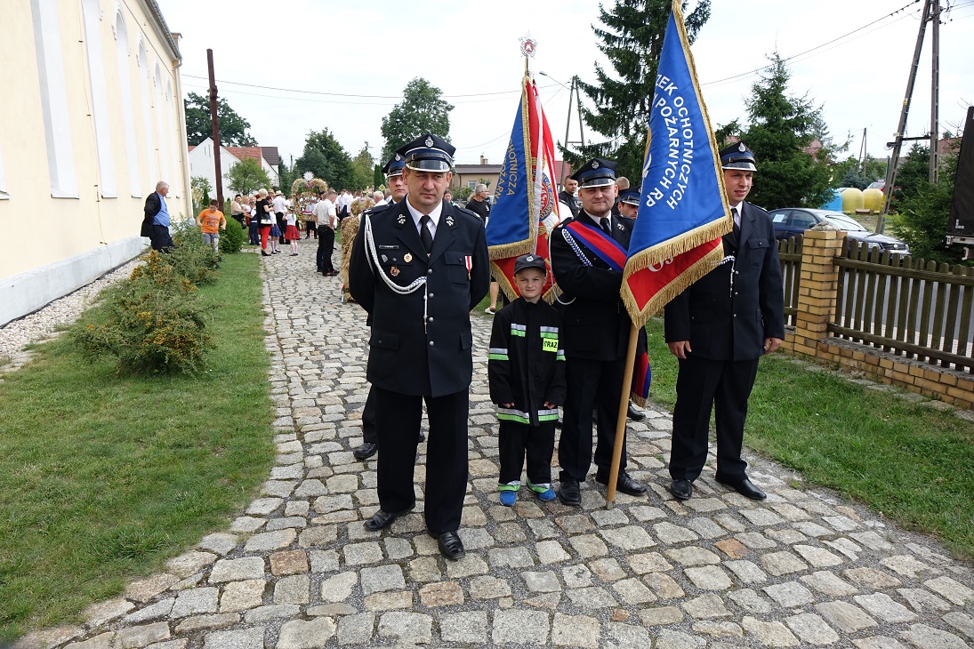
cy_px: 324
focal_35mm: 24
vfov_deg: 53.1
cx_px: 487
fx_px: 649
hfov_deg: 73.7
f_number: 4
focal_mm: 8.83
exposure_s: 1/320
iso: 125
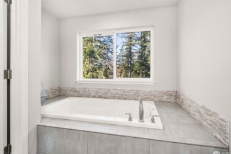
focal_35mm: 14
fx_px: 90
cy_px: 77
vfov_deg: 81.3
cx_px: 124
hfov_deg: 104.0
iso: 80
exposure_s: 1/80
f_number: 7.1
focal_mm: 13
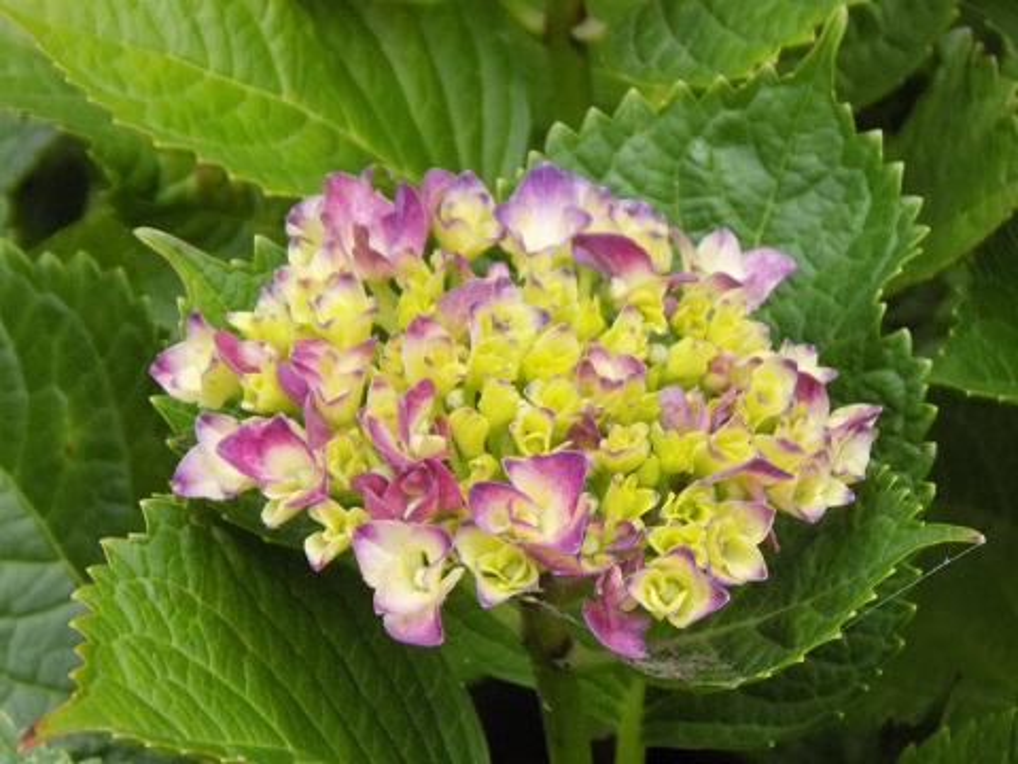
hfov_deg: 4.9
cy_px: 382
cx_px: 509
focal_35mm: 402
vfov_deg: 3.7
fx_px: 11822
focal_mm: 71.5
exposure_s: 1/20
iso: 400
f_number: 5.9
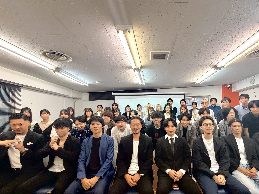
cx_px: 154
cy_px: 113
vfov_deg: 74.2
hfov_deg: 89.9
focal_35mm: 17
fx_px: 127
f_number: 2.2
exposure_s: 1/100
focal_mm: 2.22
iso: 200
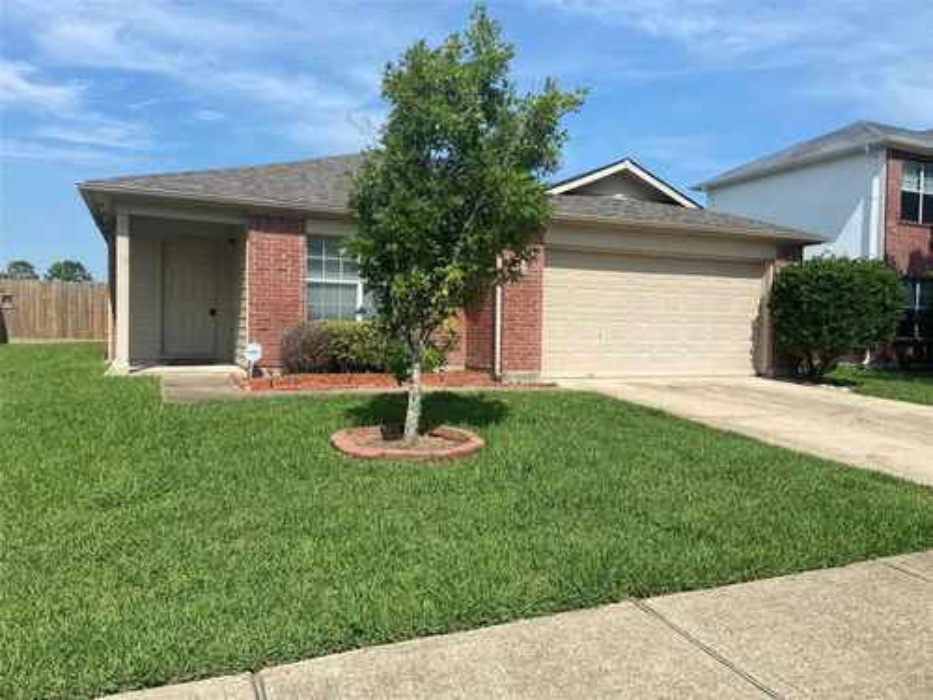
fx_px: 701
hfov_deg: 67.3
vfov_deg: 53.1
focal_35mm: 26
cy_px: 350
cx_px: 466
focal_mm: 4.25
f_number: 1.8
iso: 32
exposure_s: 1/3125
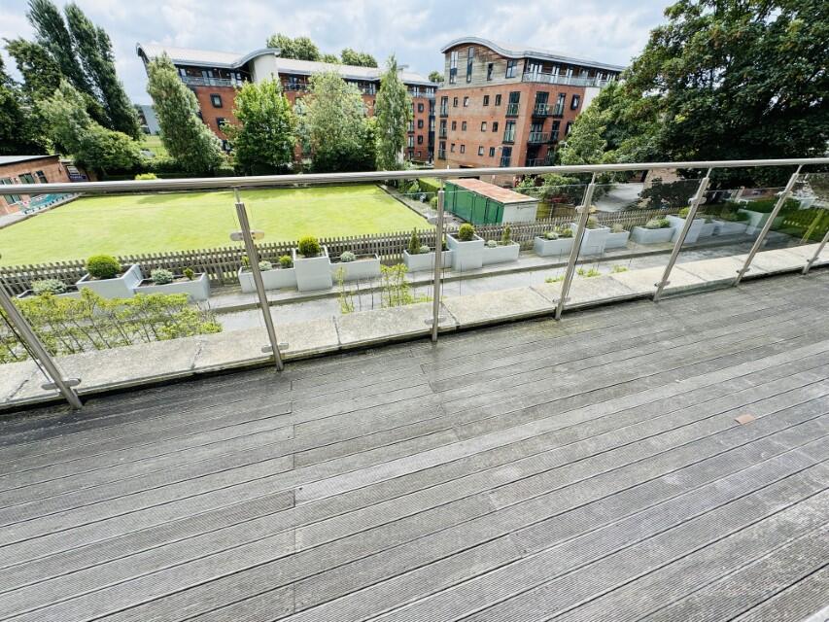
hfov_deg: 102.1
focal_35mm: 14
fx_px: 335
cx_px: 414
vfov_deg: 85.7
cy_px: 311
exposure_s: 1/849
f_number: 2.2
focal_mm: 2.22
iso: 50
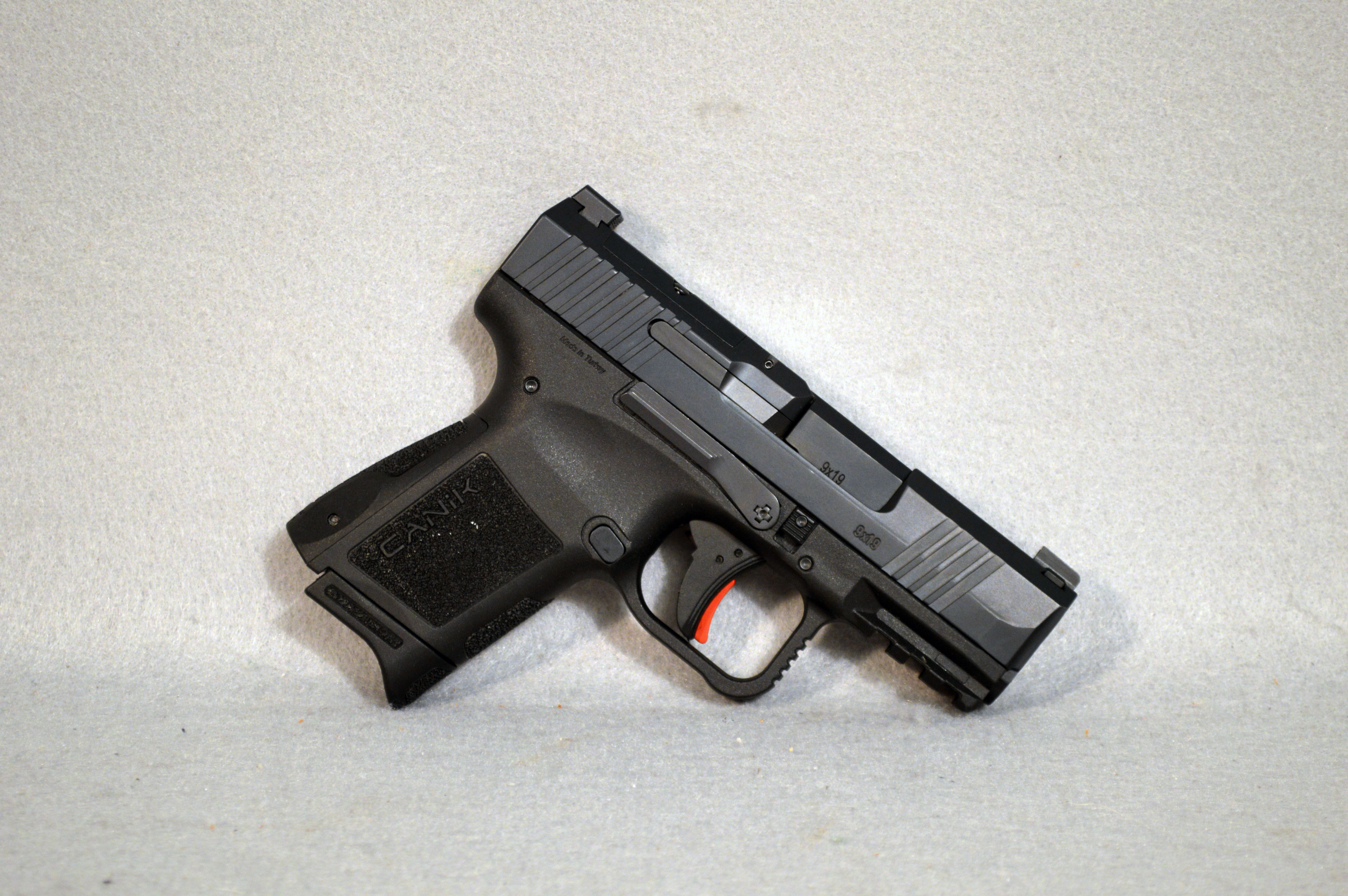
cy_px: 448
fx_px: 3086
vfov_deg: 16.5
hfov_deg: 24.6
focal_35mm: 82
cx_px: 674
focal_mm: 55
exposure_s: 1/30
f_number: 5.6
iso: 400
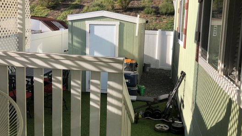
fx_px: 237
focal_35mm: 37
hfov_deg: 54.0
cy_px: 54
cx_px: 117
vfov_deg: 31.9
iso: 20
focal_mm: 3.99
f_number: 1.8
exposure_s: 1/934
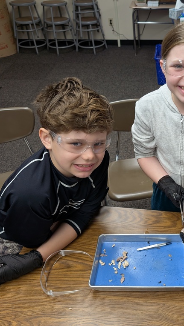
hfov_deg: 32.1
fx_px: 304
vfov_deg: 56.6
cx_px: 166
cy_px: 164
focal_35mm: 35
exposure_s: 1/120
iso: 206
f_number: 1.68
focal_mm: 6.9
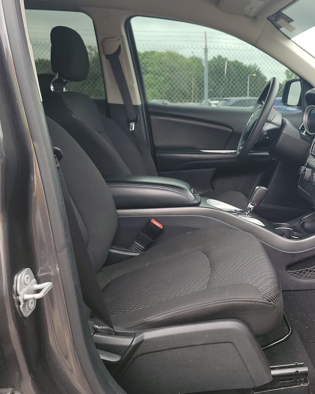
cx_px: 225
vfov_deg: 51.5
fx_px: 408
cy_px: 186
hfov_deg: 41.3
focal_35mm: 35
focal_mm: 6.7
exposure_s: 1/59
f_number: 1.8
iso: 78
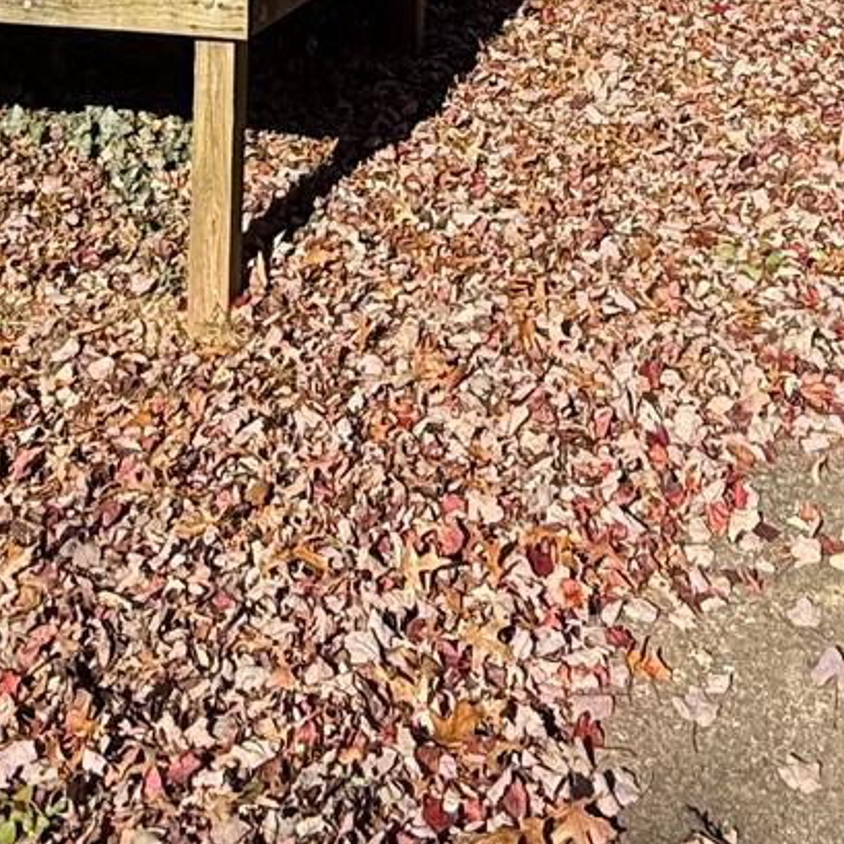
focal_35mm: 62
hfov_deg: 27.7
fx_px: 1710
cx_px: 470
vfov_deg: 21.5
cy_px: -537
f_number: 2.2
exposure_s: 1/1901
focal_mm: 2.22
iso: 50
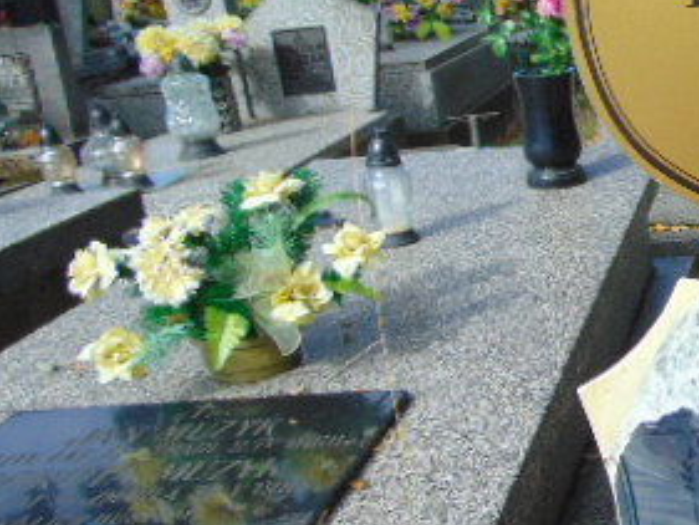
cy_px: 246
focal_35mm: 57
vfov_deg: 25.7
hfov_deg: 29.9
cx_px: 794
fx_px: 1151
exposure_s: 1/640
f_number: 3
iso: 80
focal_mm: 4.5
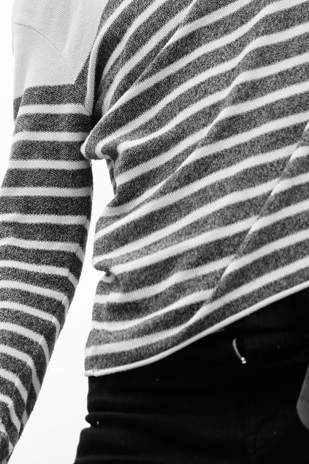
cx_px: 248
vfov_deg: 14.3
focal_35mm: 142
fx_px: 1827
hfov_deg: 9.6
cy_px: 65
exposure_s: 1/500
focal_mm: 35
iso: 400
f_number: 3.5
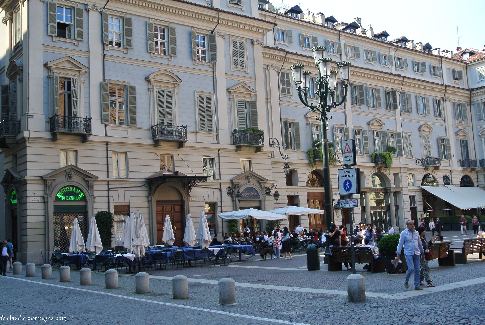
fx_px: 567
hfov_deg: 46.3
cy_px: 162
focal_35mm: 42
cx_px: 242
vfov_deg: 32.0
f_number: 4.2
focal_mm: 15.7
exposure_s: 1/200
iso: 100
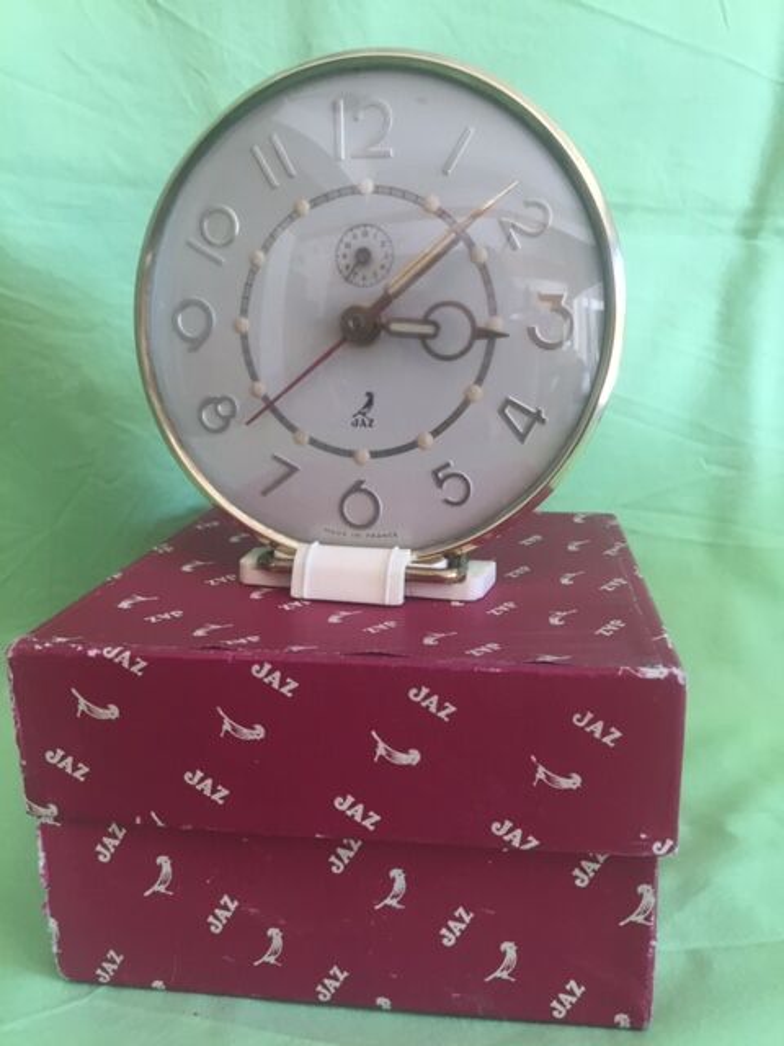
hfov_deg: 48.2
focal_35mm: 29
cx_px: 392
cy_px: 523
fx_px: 876
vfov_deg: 61.7
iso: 50
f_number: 2.2
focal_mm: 4.15
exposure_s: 1/33
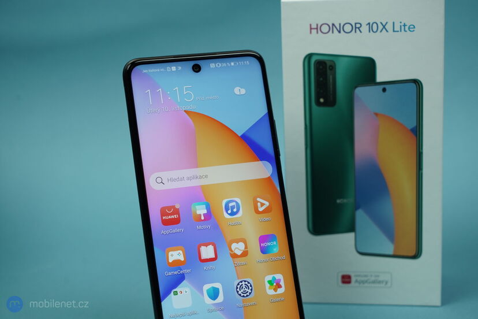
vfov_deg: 19.5
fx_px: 929
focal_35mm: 70
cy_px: 160
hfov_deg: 28.8
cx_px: 239
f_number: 6.3
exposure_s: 1/200
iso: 1000
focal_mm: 70
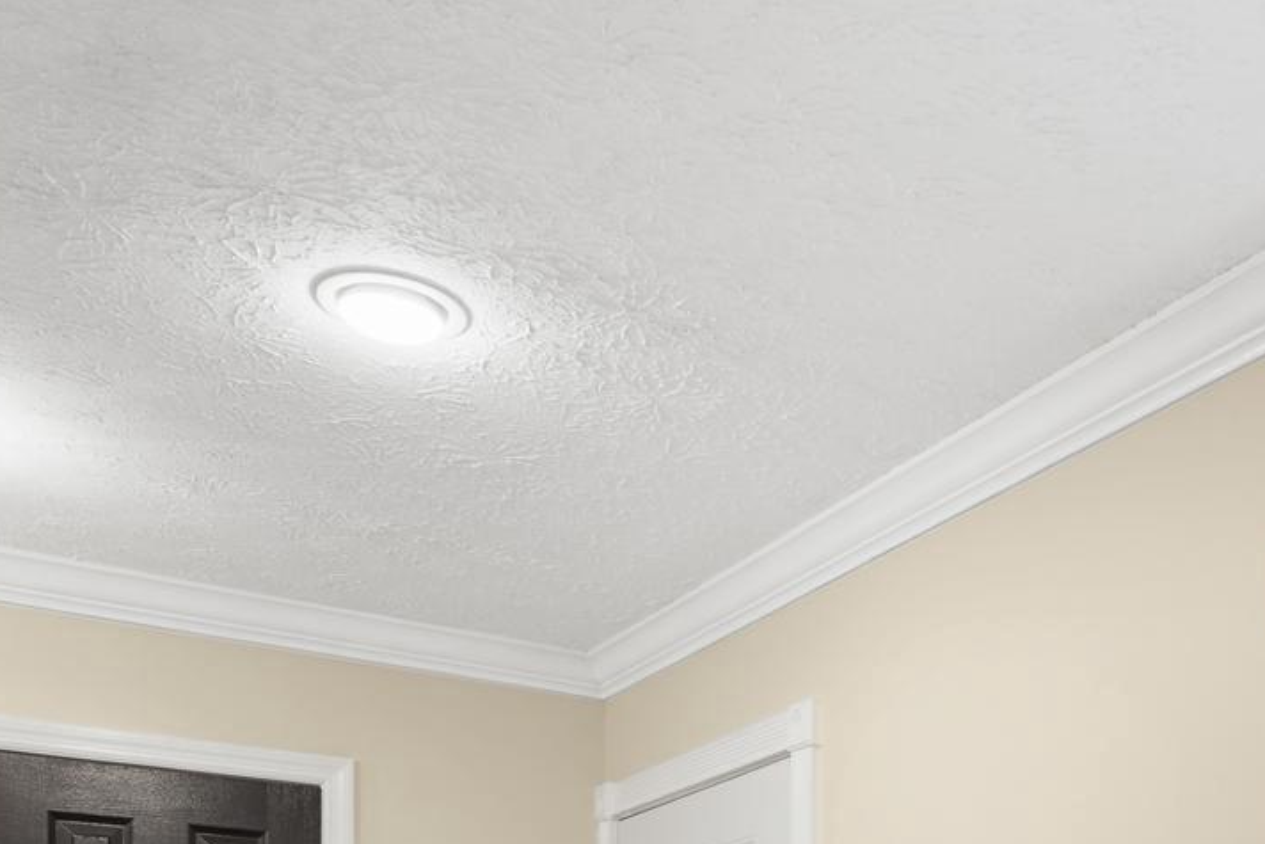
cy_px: 1111
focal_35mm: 46
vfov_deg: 25.1
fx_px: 1617
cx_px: 1142
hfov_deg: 39.6
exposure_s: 1/30
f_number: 4
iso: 1250
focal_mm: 16
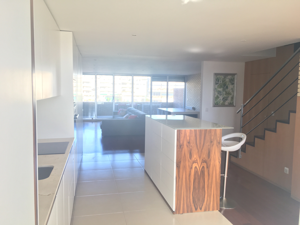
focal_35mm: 29
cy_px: 112
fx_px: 251
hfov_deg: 61.7
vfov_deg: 48.2
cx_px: 150
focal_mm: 4.15
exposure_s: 1/100
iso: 32
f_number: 2.2
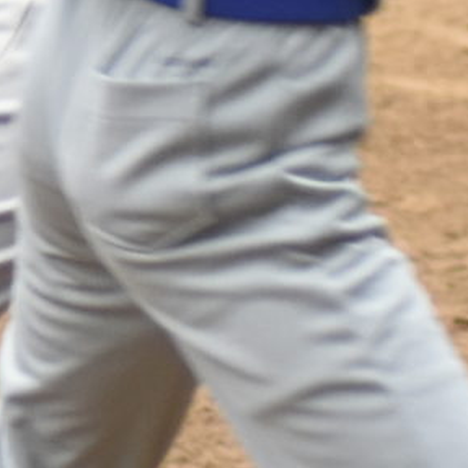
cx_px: -512
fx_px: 12160
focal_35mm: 795
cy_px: 99
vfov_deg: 2.2
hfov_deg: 2.2
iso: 1000
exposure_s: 1/250
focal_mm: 70
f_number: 4
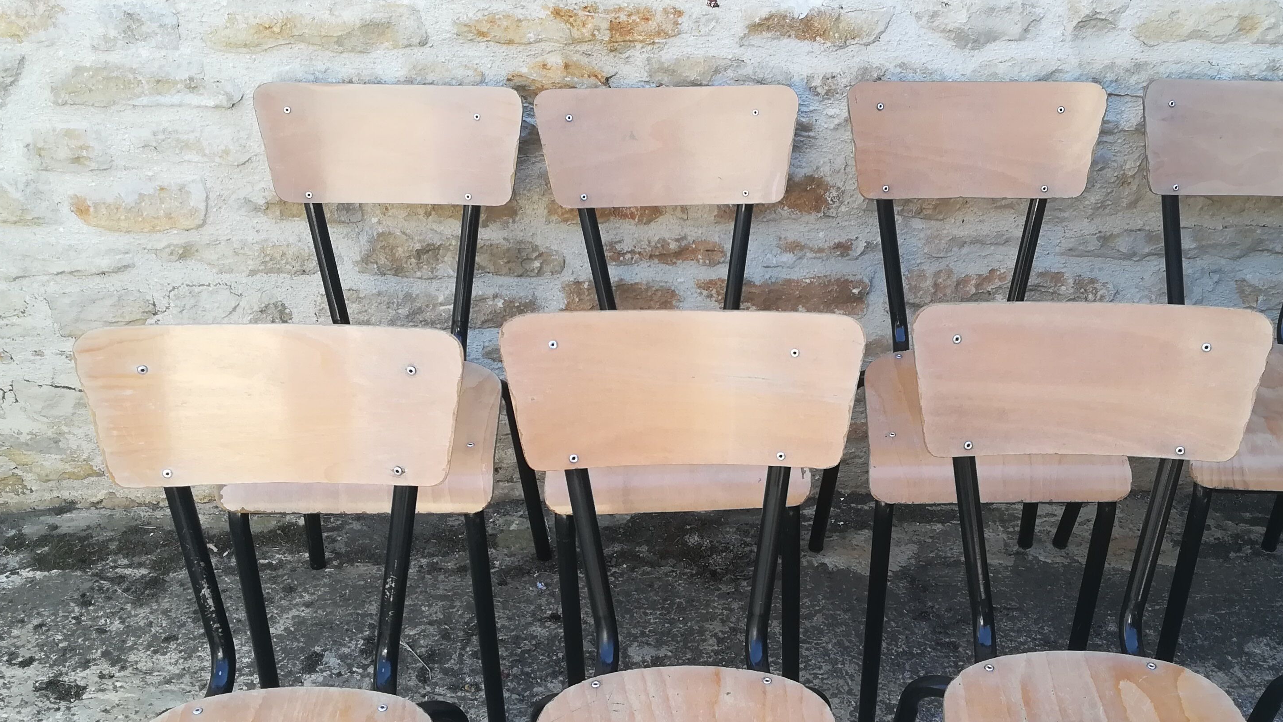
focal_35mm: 39
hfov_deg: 51.4
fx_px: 1327
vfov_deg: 30.4
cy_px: 412
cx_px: 750
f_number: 2.2
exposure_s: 1/100
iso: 50
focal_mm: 3.83
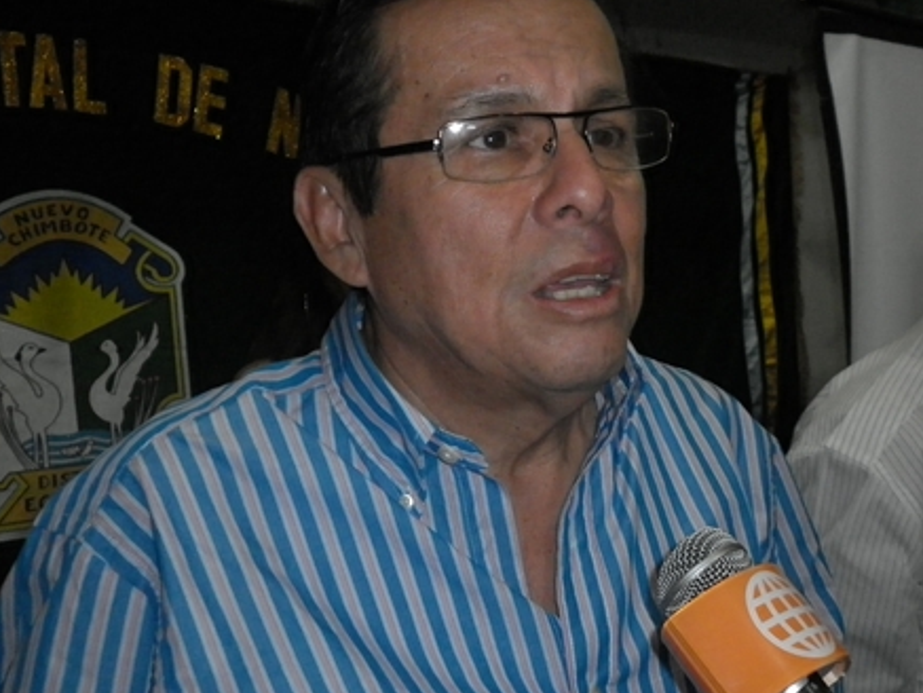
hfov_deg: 45.2
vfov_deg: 35.1
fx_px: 1094
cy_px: 357
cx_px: 598
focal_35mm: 41
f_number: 2.8
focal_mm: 5
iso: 400
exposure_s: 1/30
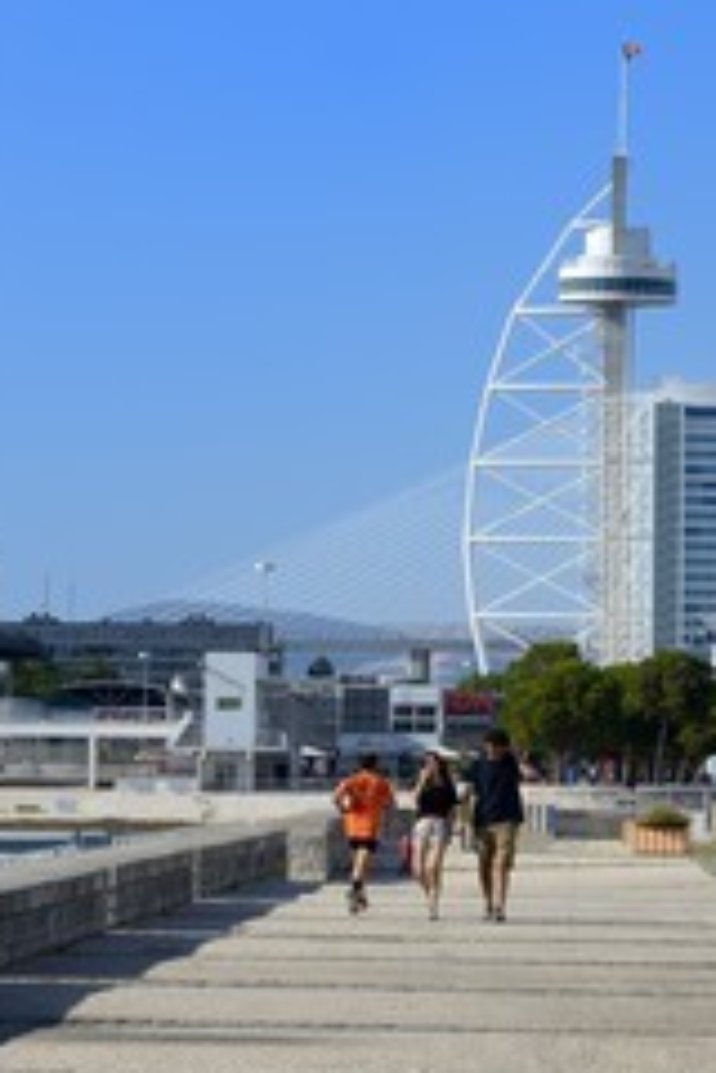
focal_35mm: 219
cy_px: 608
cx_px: 908
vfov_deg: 9.4
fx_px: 6533
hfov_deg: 6.2
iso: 100
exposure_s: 1/250
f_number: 11
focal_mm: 125
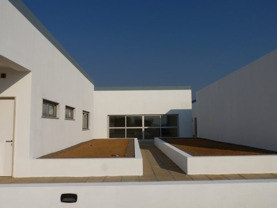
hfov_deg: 63.4
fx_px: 224
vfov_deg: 49.8
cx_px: 140
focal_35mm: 28
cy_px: 105
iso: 80
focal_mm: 4.8
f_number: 7.1
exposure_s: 1/400
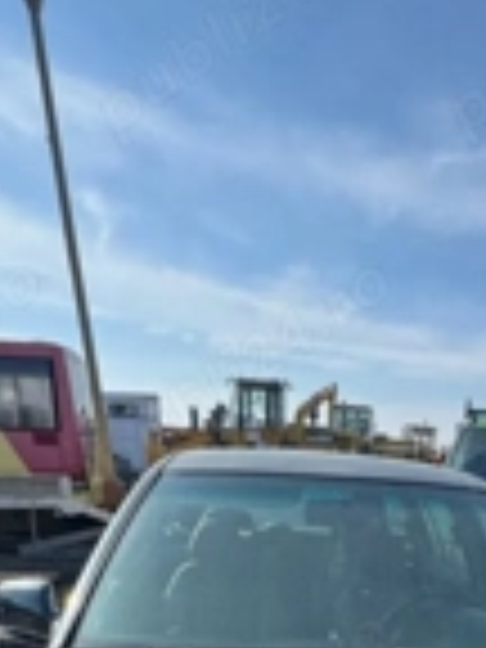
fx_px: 730
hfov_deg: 36.4
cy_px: 778
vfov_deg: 36.7
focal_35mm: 39
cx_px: 333
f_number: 2.2
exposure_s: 1/1048
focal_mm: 2.22
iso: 40
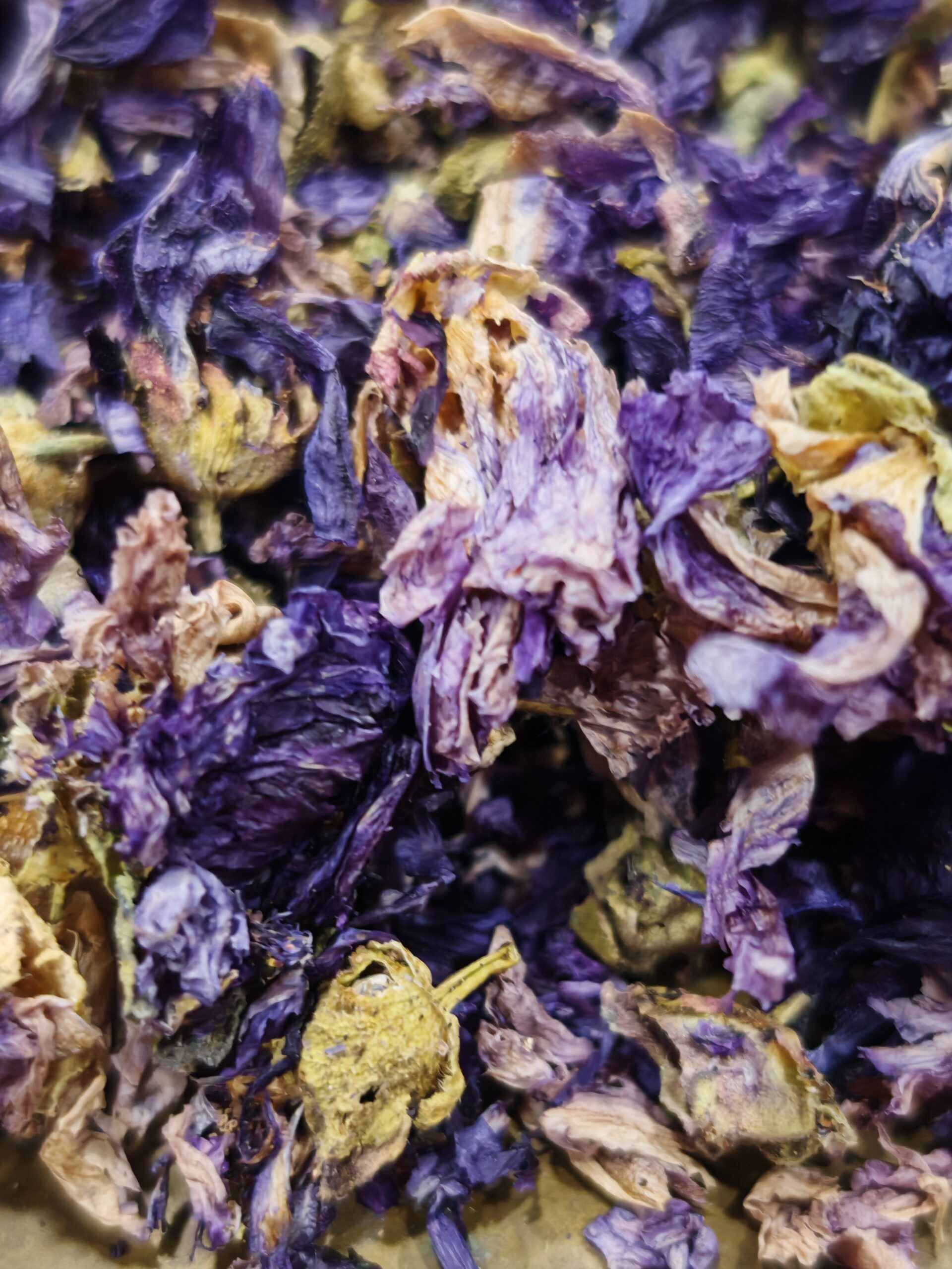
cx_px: 476
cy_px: 634
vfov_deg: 28.6
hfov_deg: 21.6
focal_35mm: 68
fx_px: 2493
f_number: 1.4
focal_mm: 6.83
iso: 400
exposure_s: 1/33
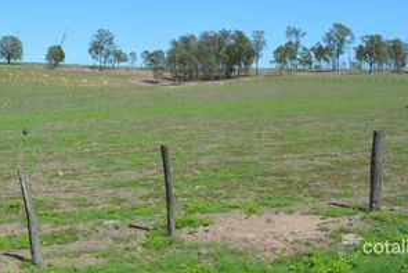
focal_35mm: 43
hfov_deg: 44.5
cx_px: 124
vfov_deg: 30.5
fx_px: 488
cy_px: 59
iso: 100
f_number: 9
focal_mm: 18
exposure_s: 1/320
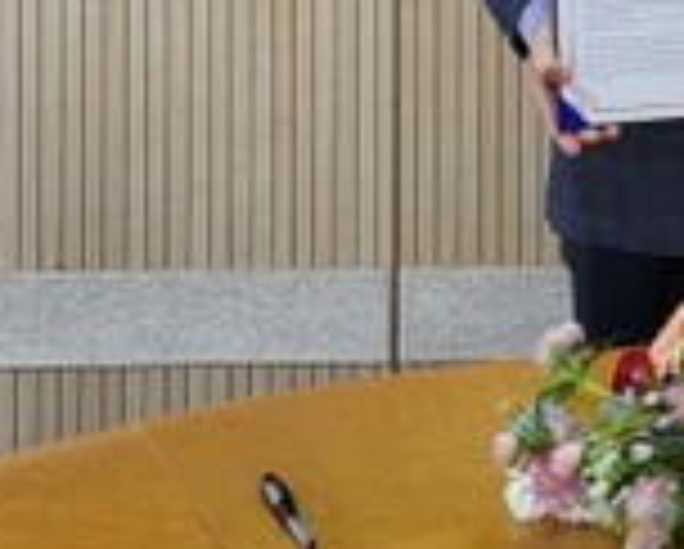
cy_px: -392
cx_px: 958
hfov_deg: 17.6
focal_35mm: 100
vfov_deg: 14.0
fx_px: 2027
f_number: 1.8
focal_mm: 4.25
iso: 64
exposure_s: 1/119
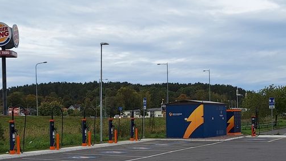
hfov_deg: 32.8
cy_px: 125
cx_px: 141
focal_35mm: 64
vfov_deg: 18.7
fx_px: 485
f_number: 1.8
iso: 40
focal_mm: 5.54
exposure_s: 1/1477
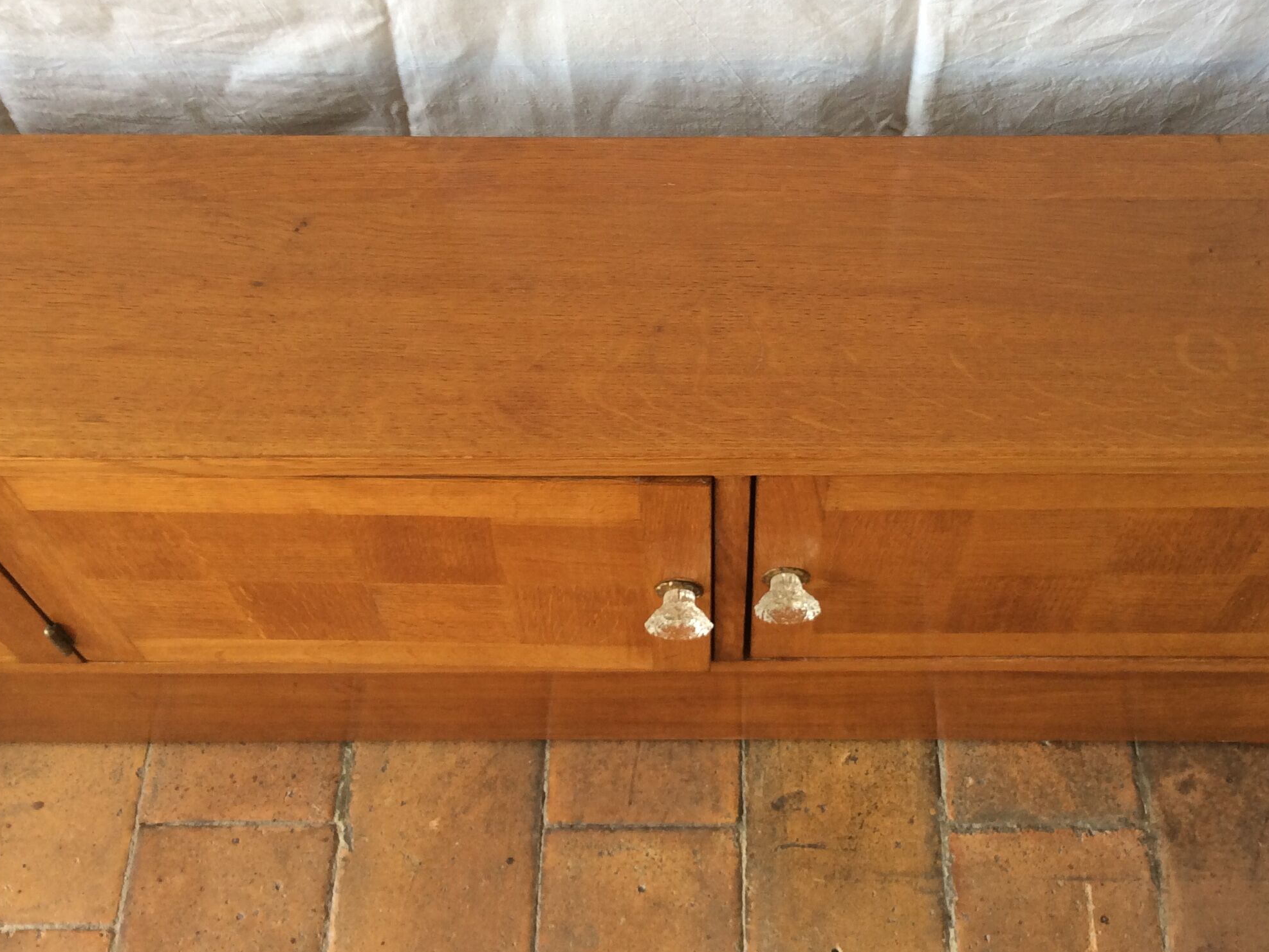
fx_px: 1540
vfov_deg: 34.3
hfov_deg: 44.7
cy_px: 483
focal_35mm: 42
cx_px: 715
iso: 32
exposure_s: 1/25
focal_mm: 3.3
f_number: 2.4
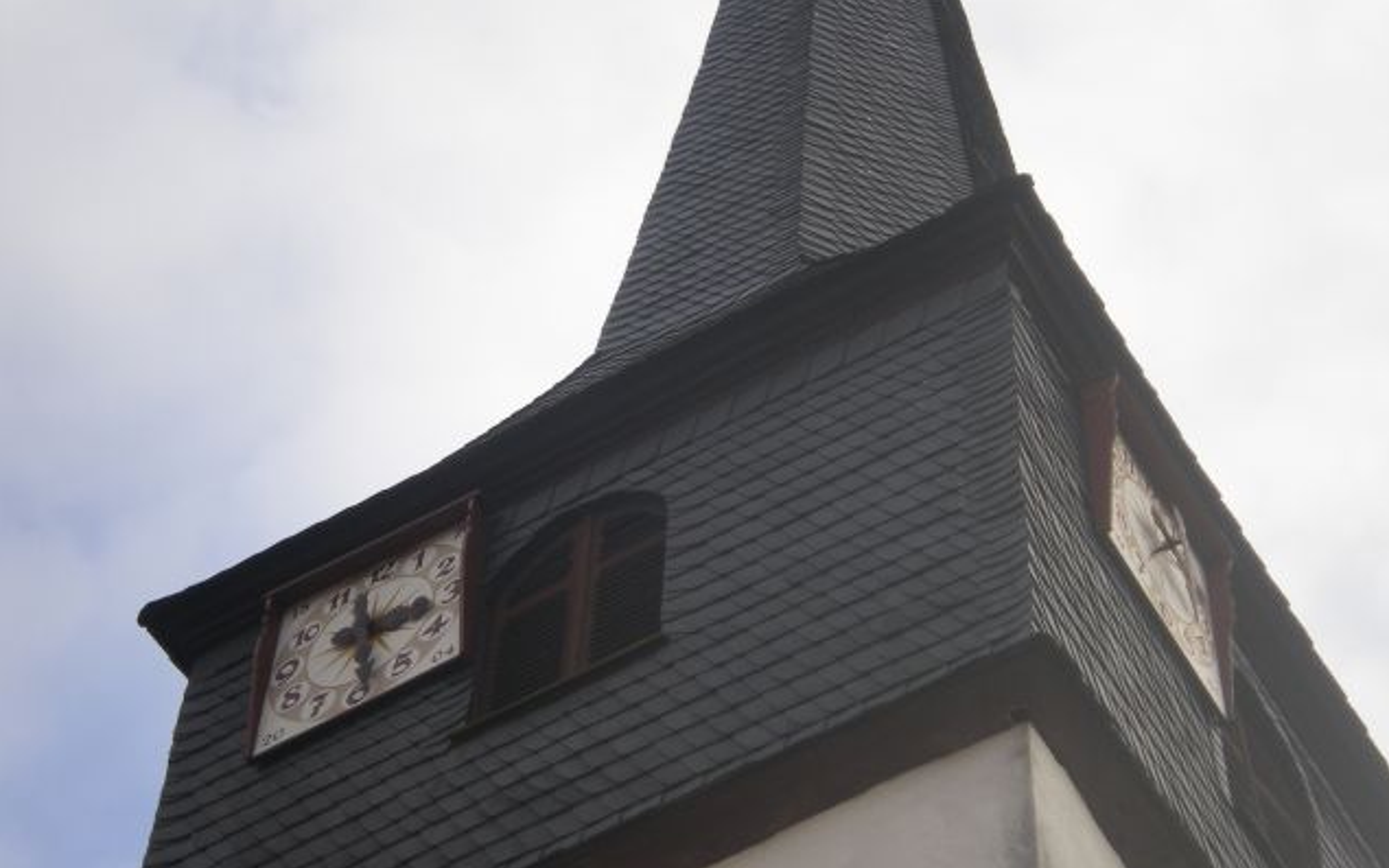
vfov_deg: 14.1
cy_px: 518
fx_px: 3521
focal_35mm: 93
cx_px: 696
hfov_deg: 22.3
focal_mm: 14.3
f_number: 5.1
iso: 64
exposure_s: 1/100
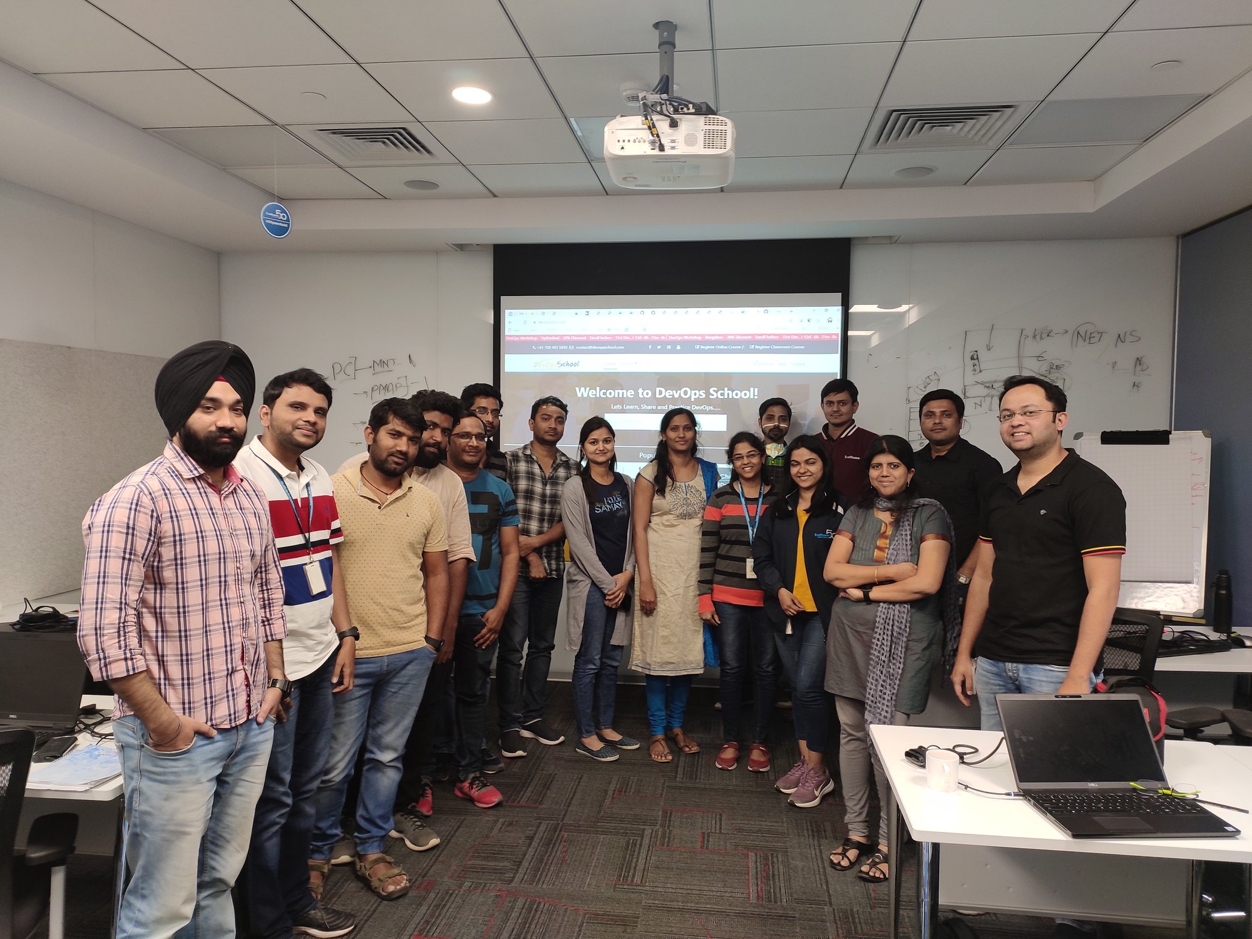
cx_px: 626
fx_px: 904
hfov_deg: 69.4
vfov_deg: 54.9
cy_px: 470
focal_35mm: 25
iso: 233
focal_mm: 4.74
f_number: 1.79
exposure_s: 1/33
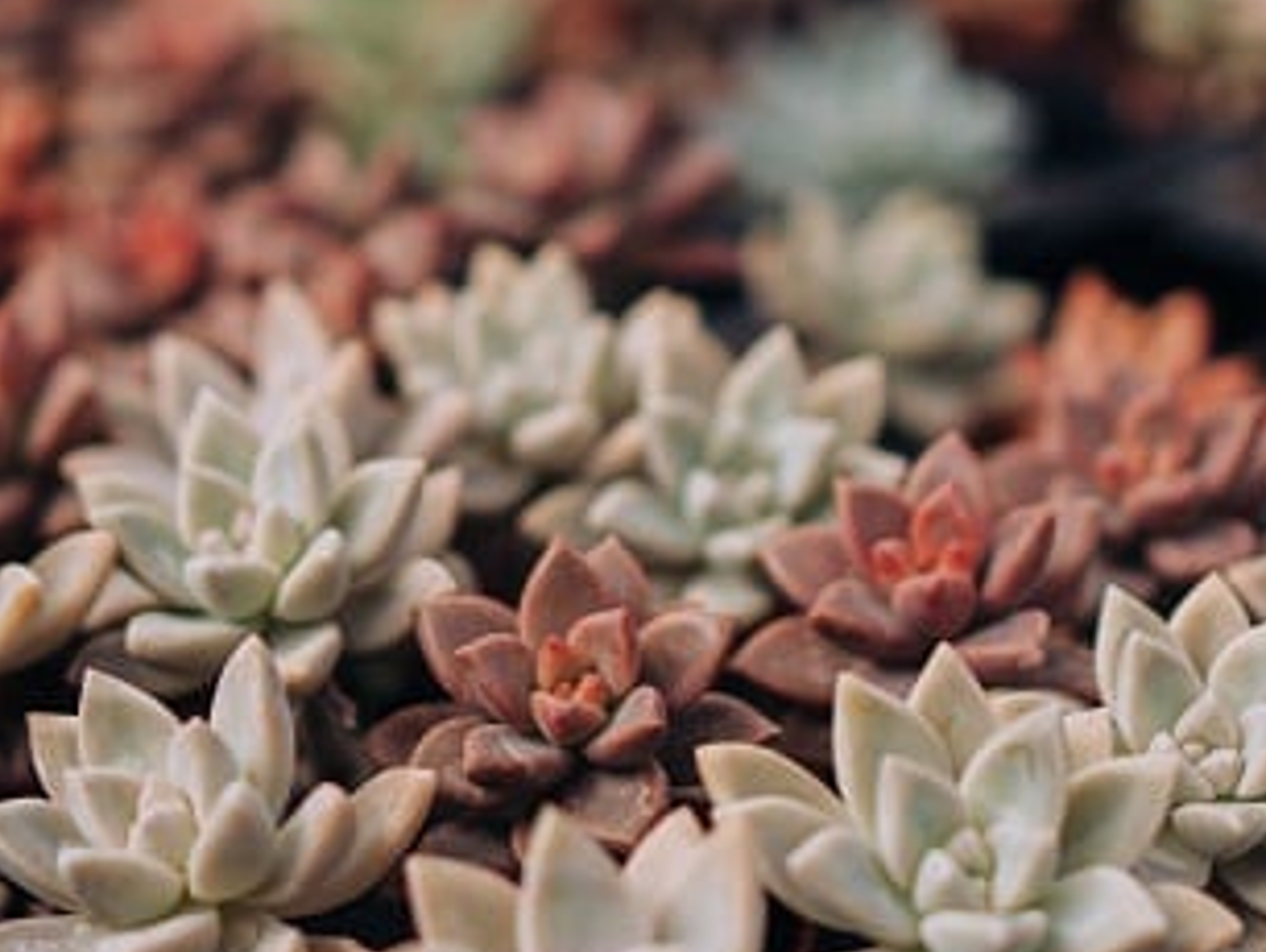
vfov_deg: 15.1
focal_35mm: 98
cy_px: 551
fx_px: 3587
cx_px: 405
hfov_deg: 19.9
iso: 100
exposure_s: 1/640
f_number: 1.8
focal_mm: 35
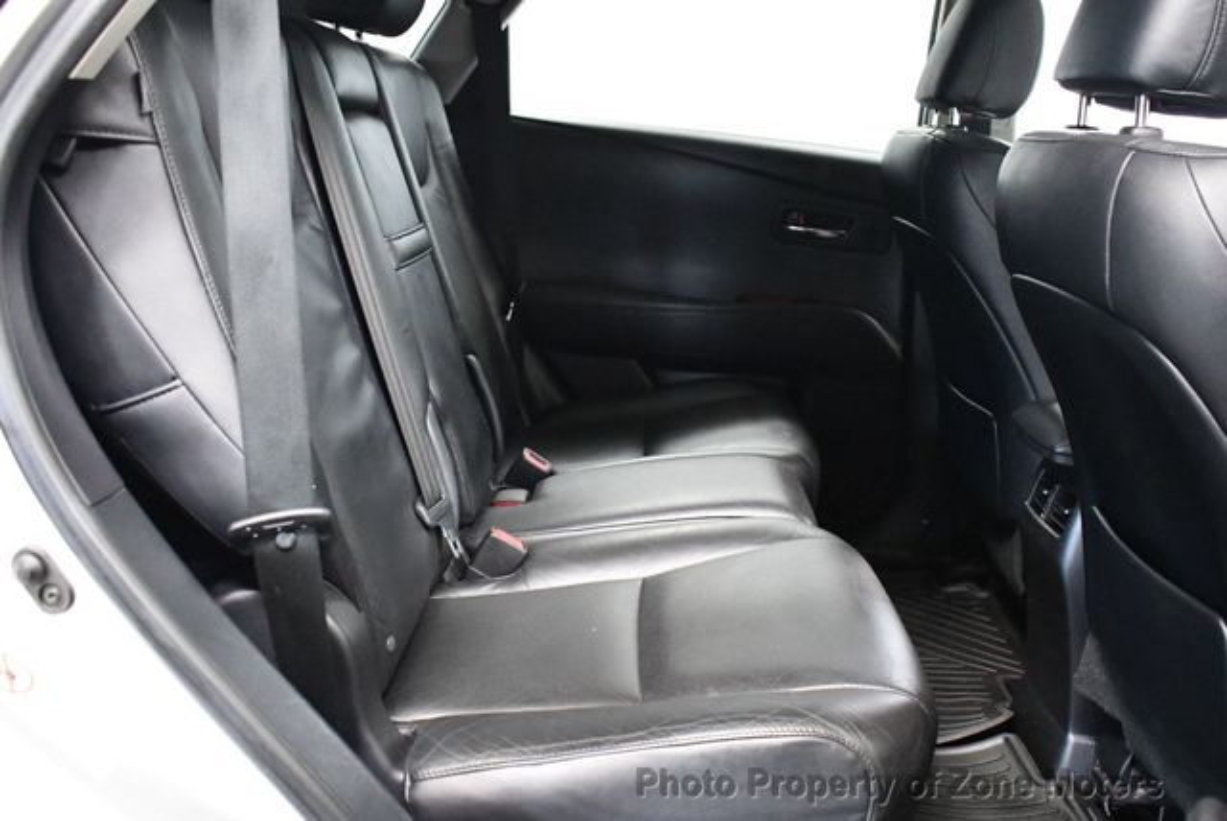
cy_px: 410
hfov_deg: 53.1
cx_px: 614
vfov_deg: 36.9
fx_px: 1228
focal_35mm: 36
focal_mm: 18
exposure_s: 1/60
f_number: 3.5
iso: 7200
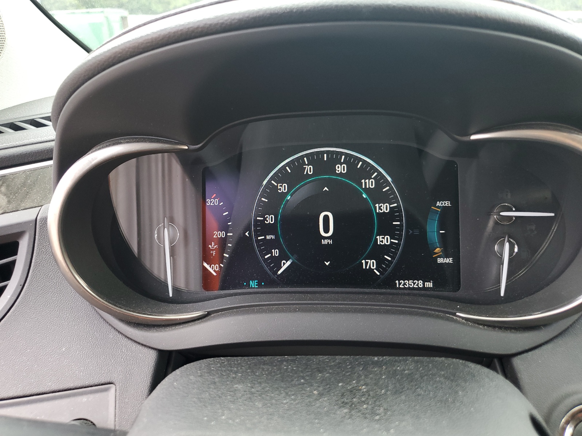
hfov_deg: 67.3
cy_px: 218
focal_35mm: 26
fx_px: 437
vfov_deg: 53.1
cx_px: 291
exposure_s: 1/120
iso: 81
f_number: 1.5
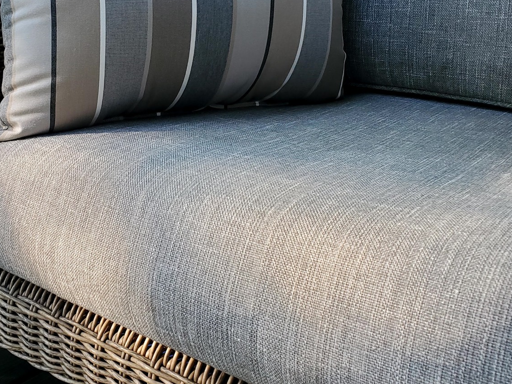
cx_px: 183
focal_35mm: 46
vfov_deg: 30.8
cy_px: 79
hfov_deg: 40.9
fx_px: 681
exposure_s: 1/100
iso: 100
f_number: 2.4
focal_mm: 4.3
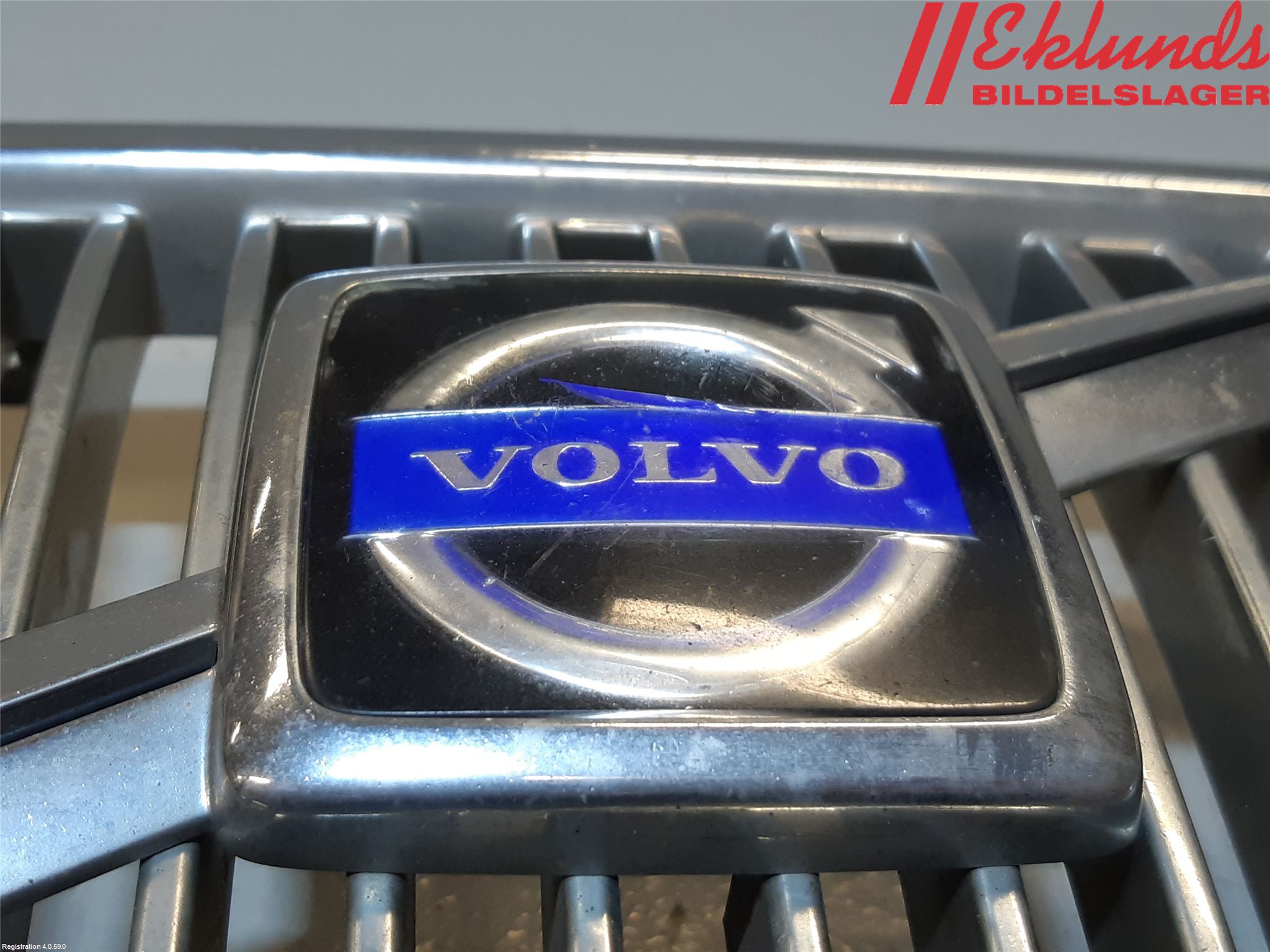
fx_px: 954
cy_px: 476
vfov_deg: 53.1
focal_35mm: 26
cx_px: 635
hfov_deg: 67.3
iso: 80
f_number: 1.7
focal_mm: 3.93
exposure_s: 1/100
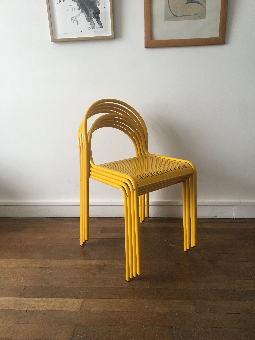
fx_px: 285
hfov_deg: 48.2
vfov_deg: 61.7
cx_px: 128
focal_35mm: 29
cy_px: 170
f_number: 2.2
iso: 125
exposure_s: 1/33
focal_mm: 4.15
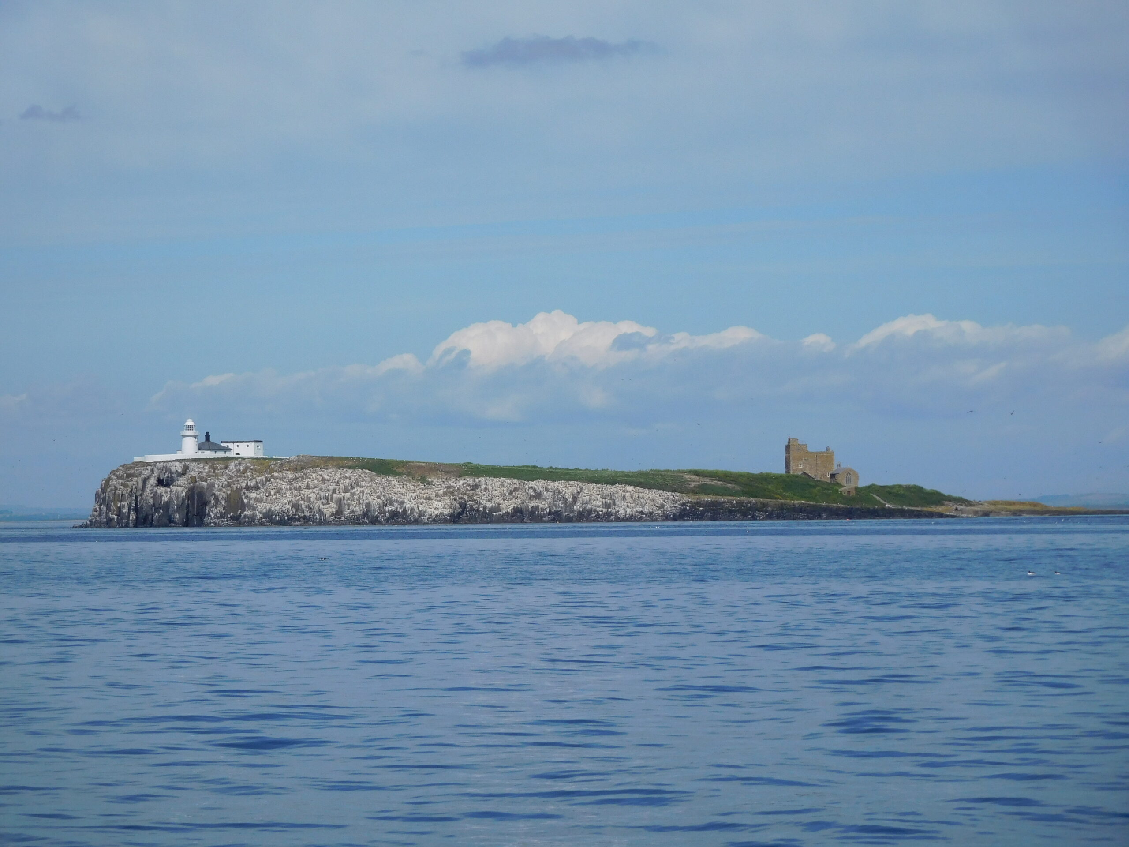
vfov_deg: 11.9
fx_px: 4077
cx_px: 564
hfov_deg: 15.8
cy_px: 424
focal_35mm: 125
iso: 125
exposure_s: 1/1250
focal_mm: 22.3
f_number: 5
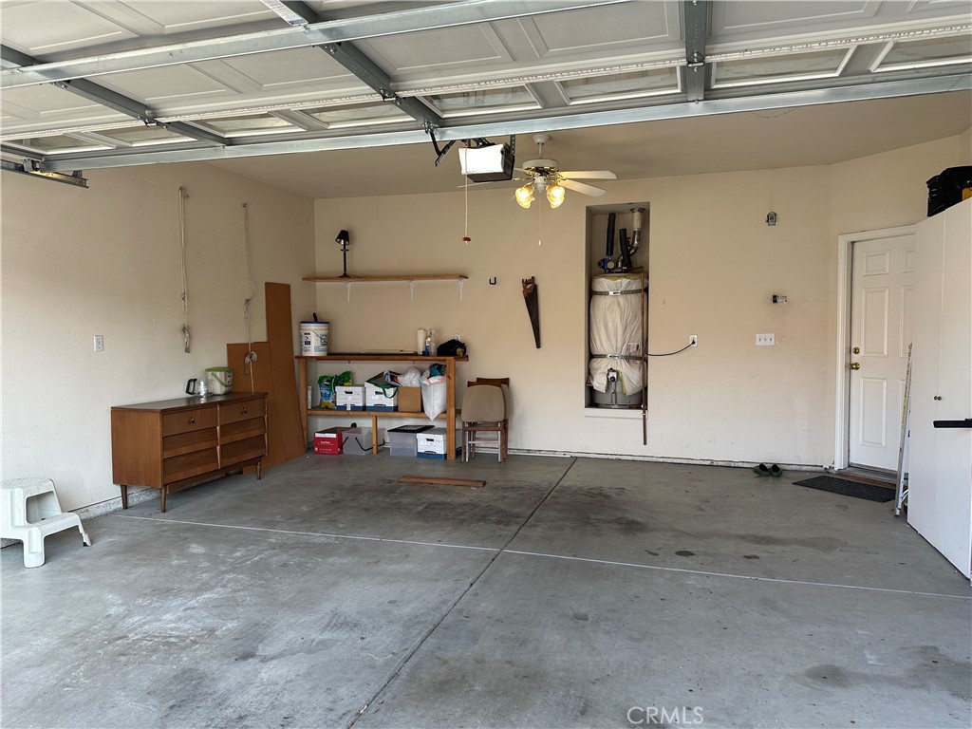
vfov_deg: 56.8
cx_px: 486
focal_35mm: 24
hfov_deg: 71.6
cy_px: 364
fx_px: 674
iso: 64
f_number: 1.78
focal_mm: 6.86
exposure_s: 1/179
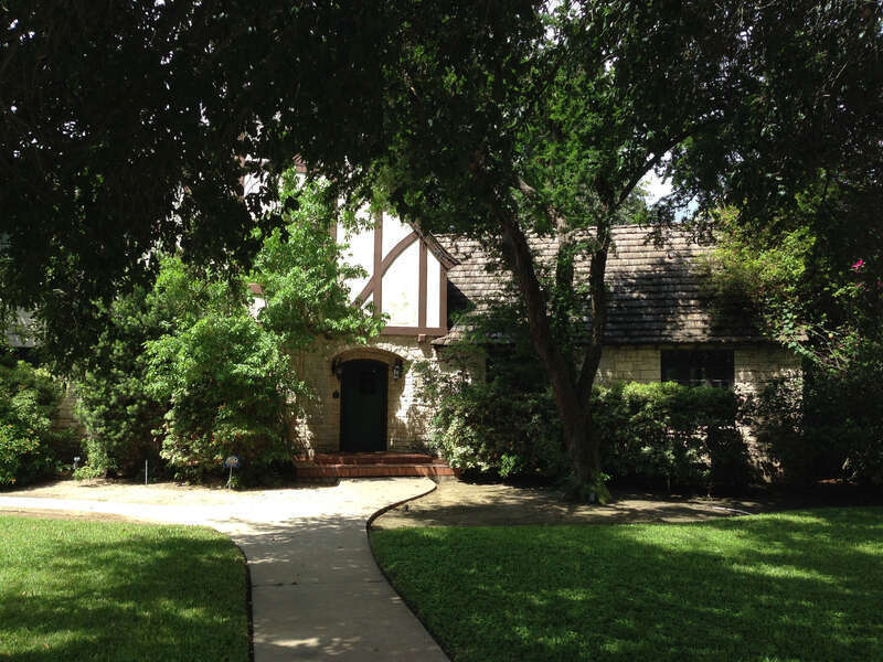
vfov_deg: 42.9
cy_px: 331
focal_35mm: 33
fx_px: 842
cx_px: 442
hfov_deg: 55.4
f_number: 2.4
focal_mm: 4.12
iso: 50
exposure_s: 1/630
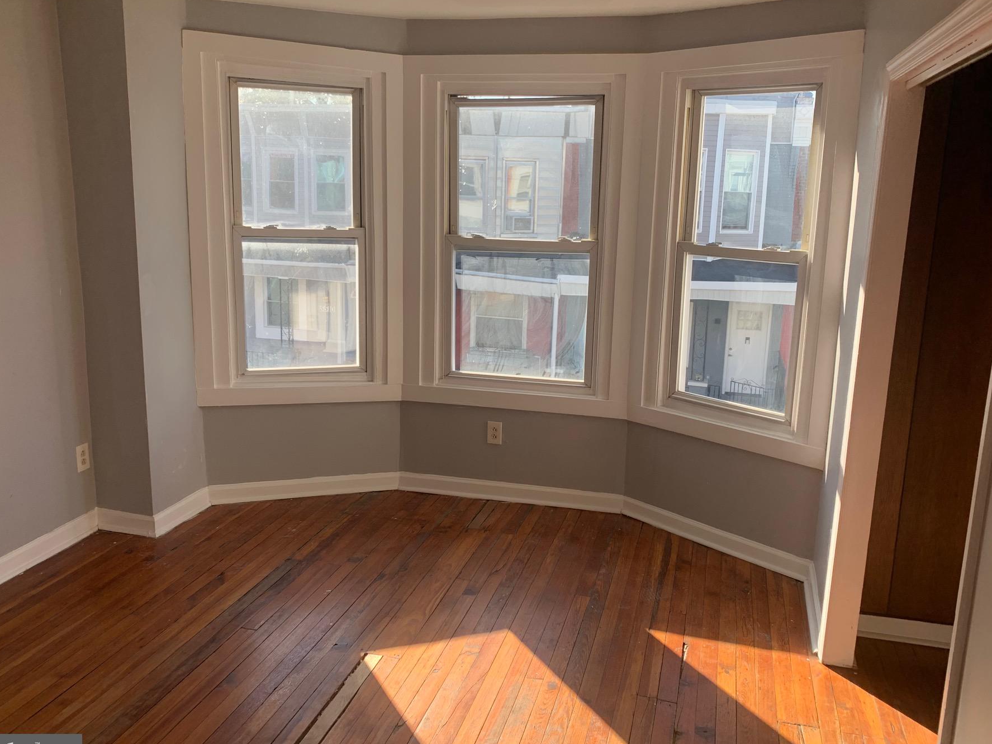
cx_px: 515
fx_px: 860
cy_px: 350
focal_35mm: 30
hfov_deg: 59.9
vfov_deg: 46.8
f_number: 1.8
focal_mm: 4.25
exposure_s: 1/296
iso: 25
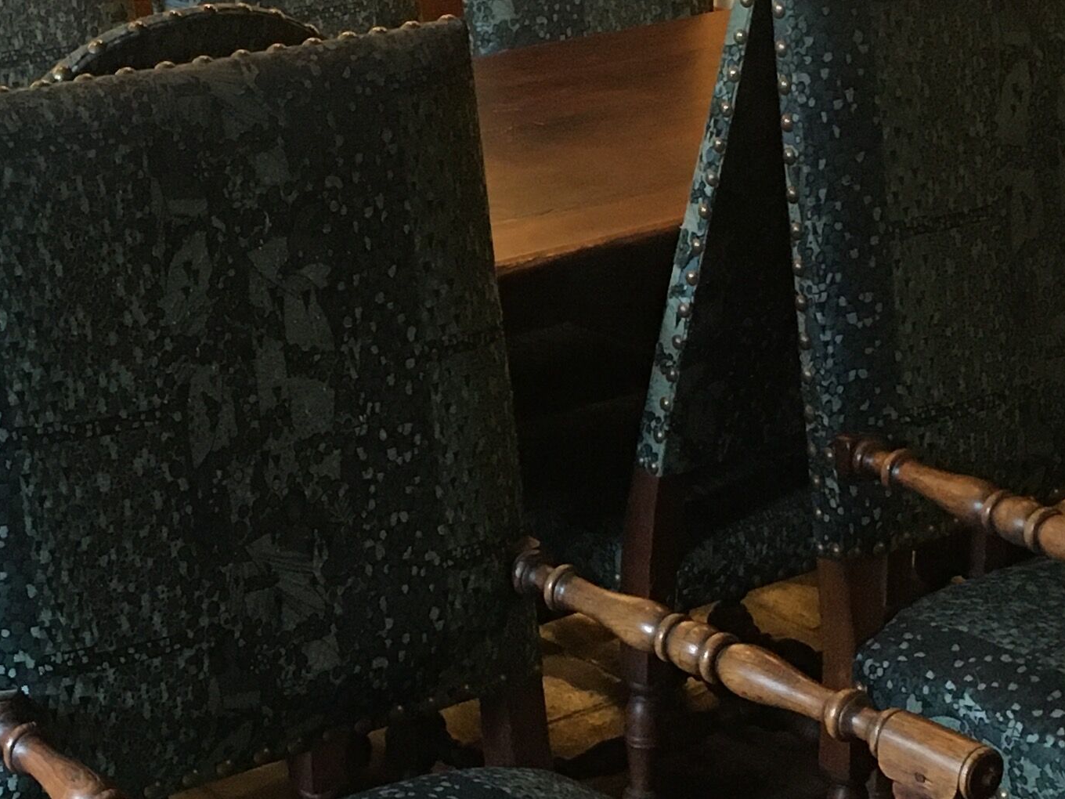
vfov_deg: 17.1
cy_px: 494
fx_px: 2646
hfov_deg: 22.5
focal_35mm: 86
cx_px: 222
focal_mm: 4.15
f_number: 2.2
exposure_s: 1/17
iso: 200
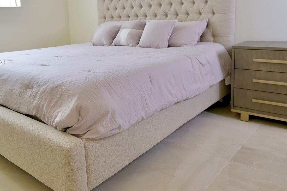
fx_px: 255
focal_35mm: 32
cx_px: 130
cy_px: 63
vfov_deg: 40.6
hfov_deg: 58.6
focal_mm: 22
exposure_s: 1/60
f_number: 3.6
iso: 320
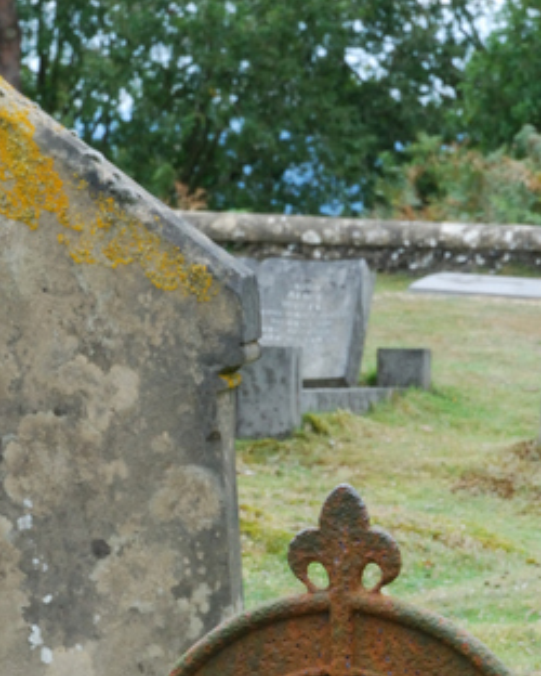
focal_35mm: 300
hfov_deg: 5.2
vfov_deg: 6.4
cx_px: 249
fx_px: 6000
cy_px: 535
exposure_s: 1/30
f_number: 22
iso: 640
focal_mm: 95
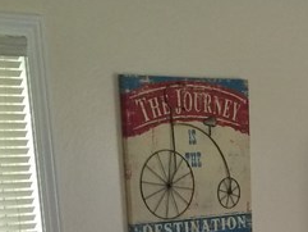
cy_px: 437
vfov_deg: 11.1
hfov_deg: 14.5
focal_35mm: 123
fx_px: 1095
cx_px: 516
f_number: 2.2
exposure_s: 1/30
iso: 64
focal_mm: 4.15
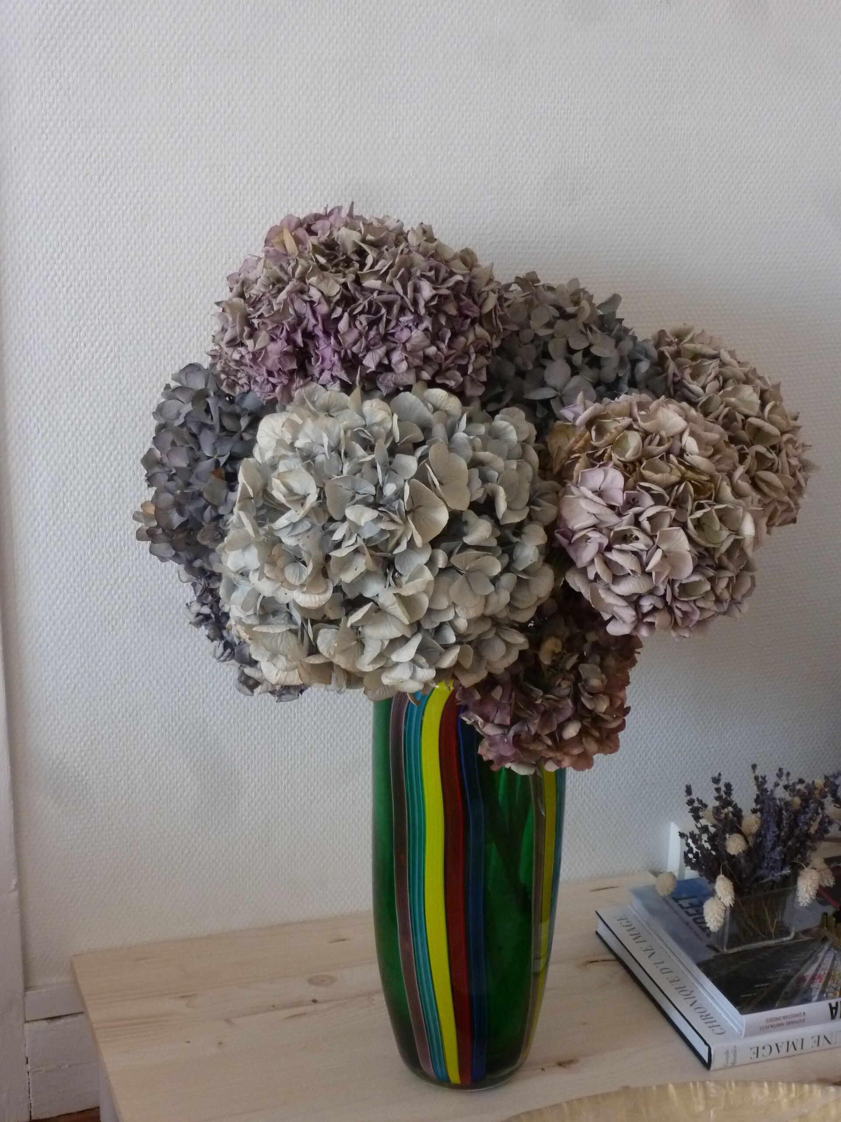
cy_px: 561
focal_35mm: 52
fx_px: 1684
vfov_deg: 36.8
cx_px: 420
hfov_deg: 28.0
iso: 400
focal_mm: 9.4
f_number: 4.3
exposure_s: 1/20
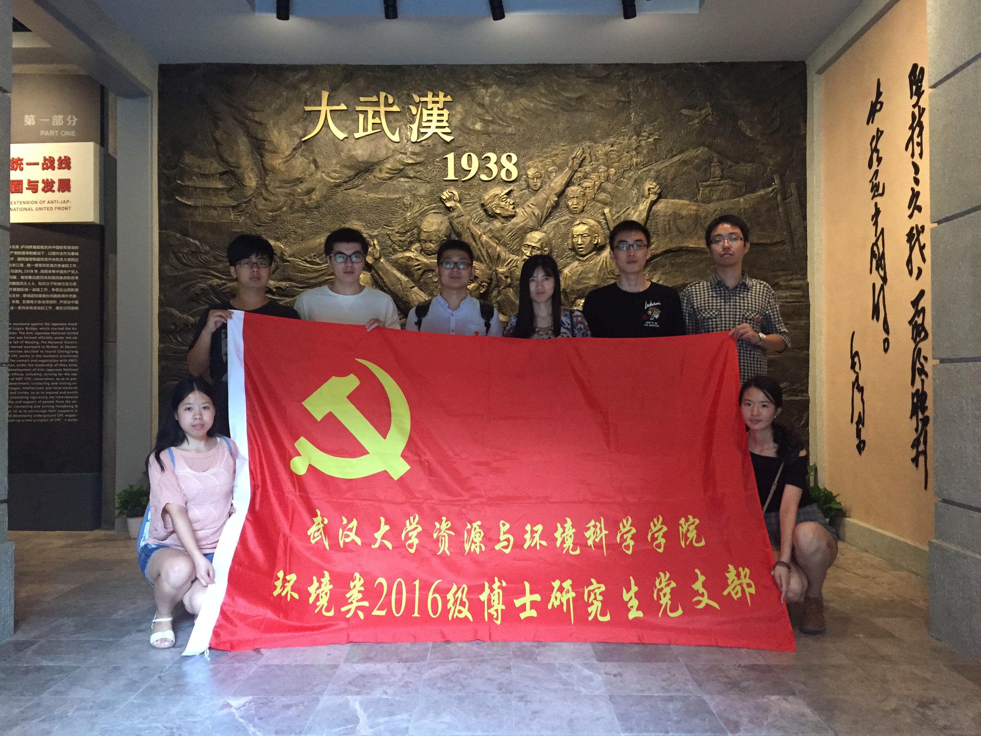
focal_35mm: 29
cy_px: 368
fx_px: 822
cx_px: 490
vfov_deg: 48.2
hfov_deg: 61.7
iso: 250
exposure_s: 1/25
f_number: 2.2
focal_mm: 4.15
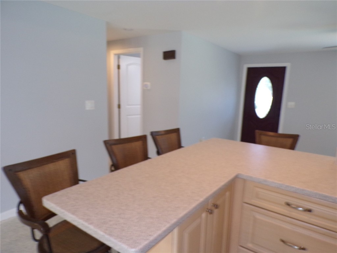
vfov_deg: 56.8
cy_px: 126
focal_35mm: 24
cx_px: 168
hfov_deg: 71.6
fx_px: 234
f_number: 3
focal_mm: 4.3
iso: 200
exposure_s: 1/34
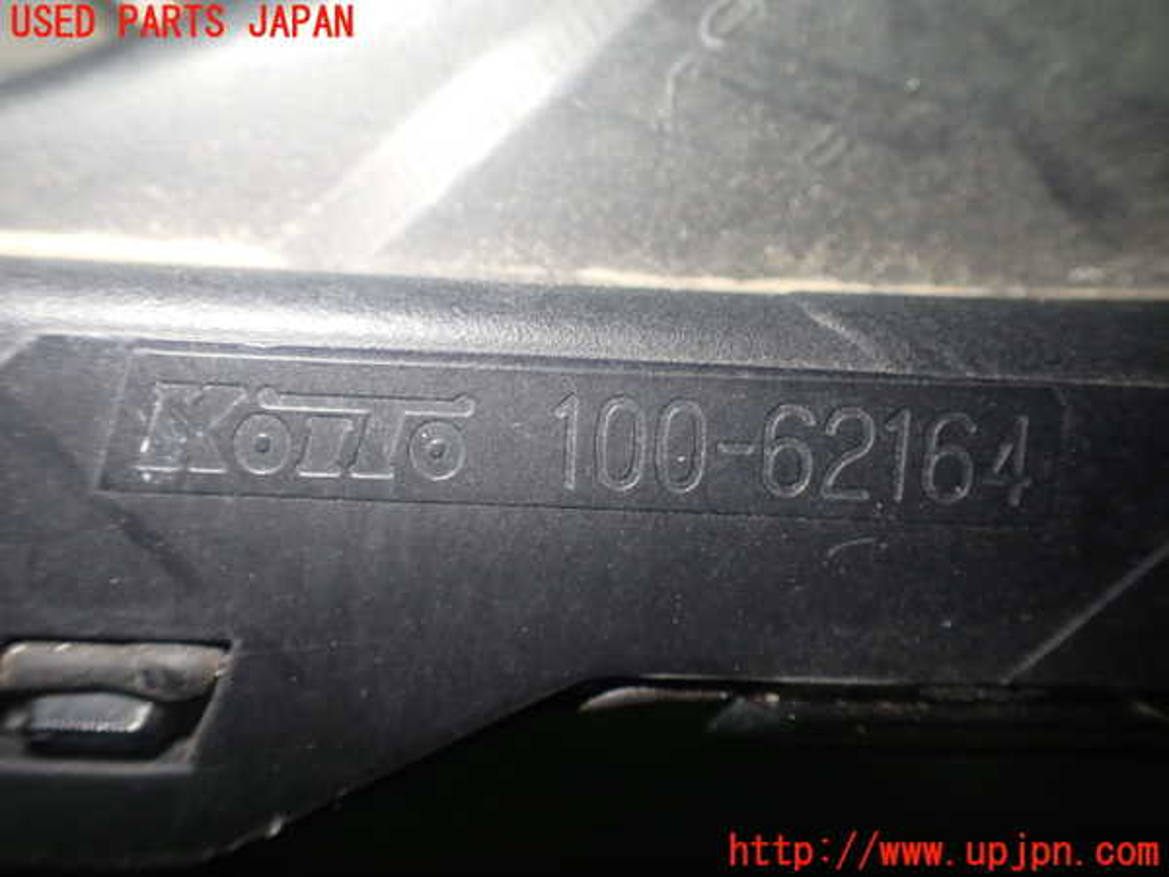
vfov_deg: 44.2
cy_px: 438
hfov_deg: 56.8
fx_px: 1081
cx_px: 584
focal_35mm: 32
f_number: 2.4
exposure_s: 1/40
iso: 200
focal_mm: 5.79
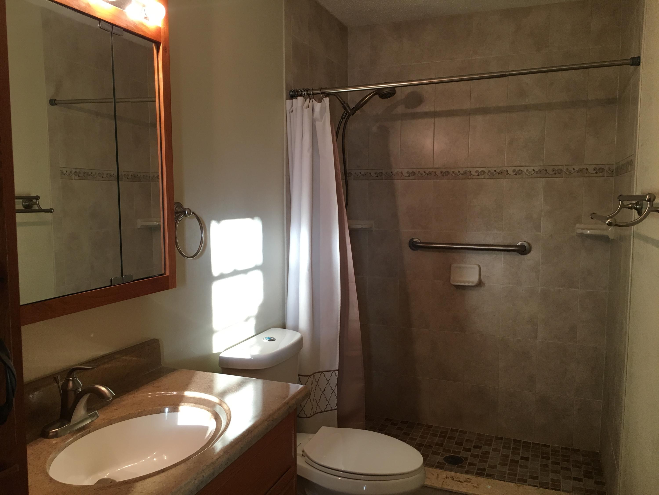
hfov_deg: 61.7
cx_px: 330
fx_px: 552
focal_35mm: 29
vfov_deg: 48.2
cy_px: 248
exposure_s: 1/30
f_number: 2.2
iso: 40
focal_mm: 4.15
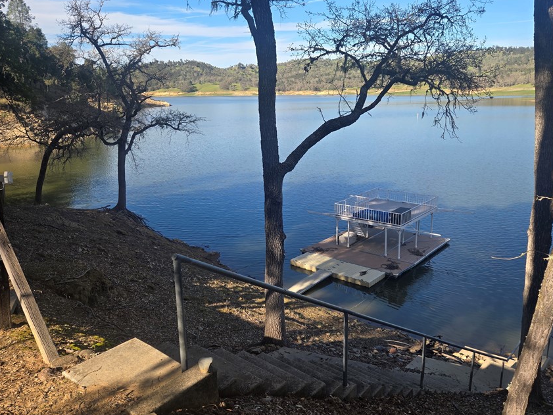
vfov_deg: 49.7
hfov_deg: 63.4
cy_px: 201
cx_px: 287
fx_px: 447
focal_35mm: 28
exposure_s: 1/934
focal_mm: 5.4
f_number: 1.8
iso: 25
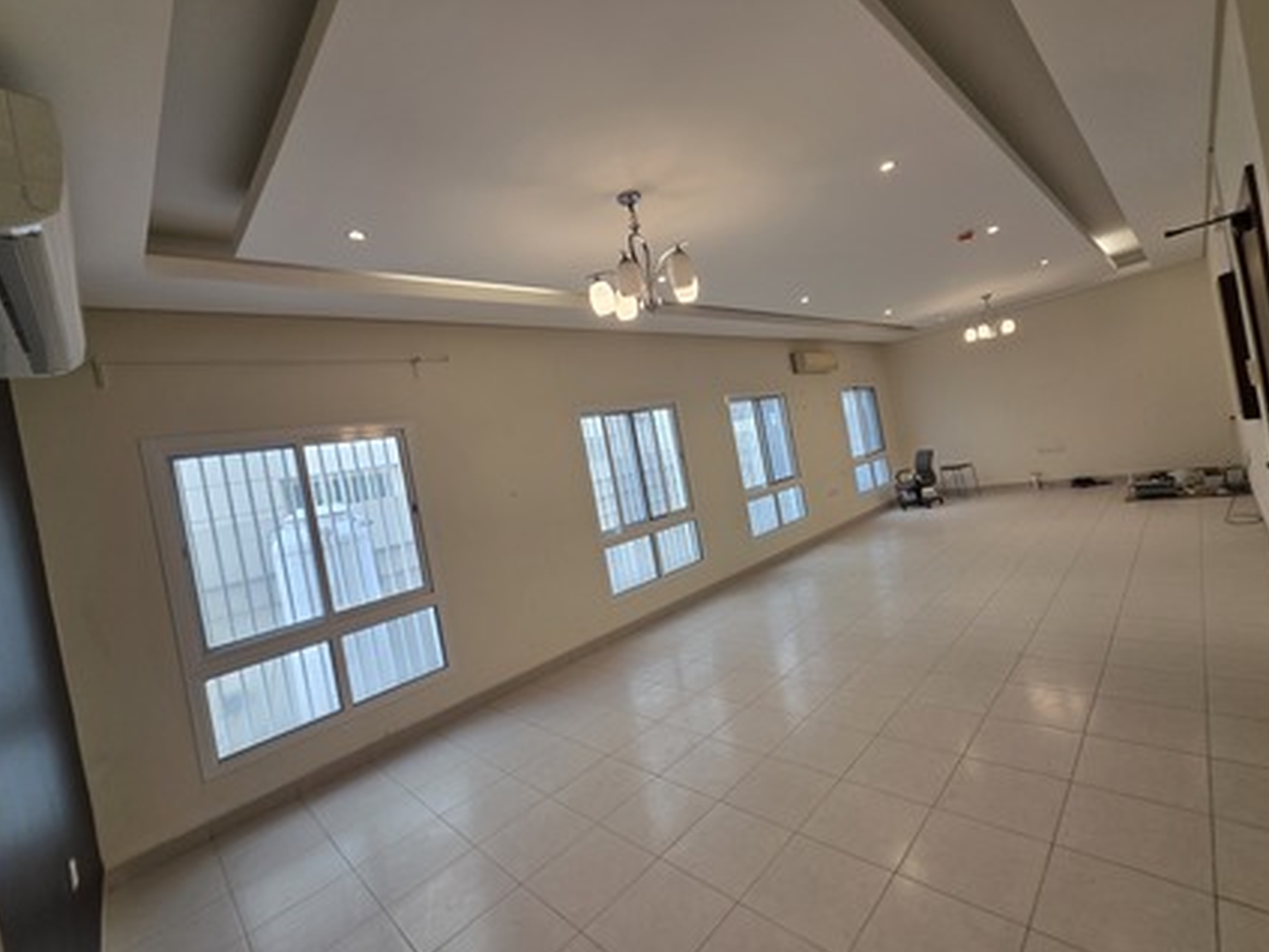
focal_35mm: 14
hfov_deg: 102.0
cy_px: 460
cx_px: 654
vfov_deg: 85.6
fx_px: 513
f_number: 1.9
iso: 125
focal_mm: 2.2
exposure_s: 1/100
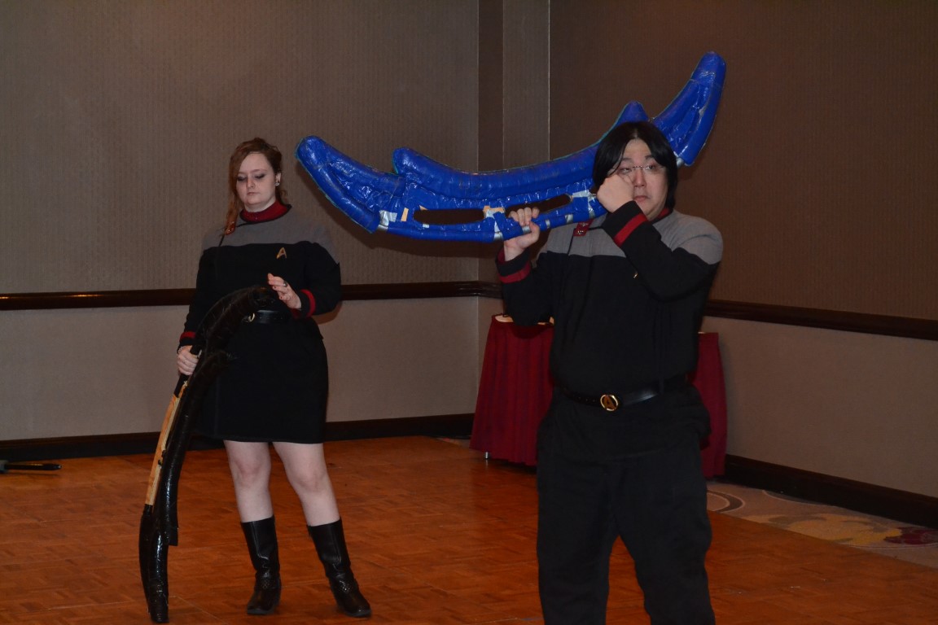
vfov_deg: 17.5
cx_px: 469
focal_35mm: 78
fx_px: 2032
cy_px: 312
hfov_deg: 26.0
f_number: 7.1
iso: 3200
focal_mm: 52
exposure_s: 1/60
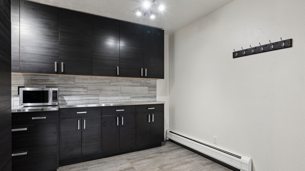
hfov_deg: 86.6
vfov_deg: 55.8
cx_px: 153
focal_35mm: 20
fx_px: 162
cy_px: 93
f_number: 8
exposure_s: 1/25
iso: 800
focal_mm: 19
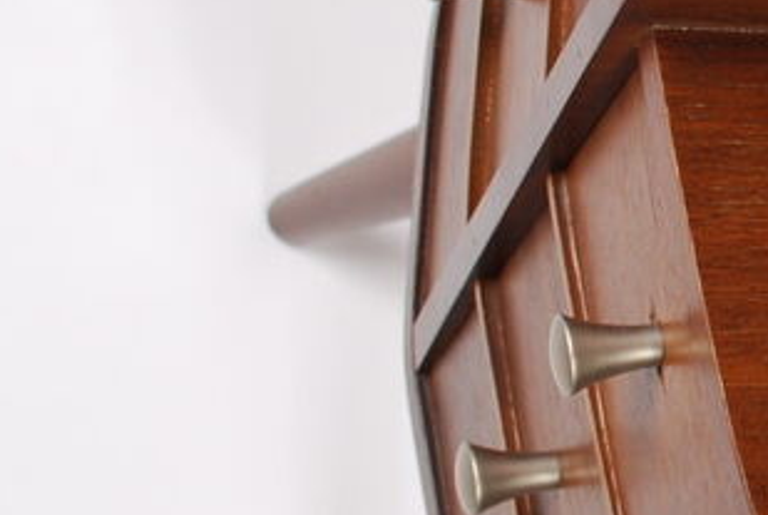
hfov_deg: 11.0
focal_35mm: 175
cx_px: 1379
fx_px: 3739
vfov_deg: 7.9
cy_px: 142
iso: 100
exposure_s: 1/100
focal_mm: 24
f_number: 9
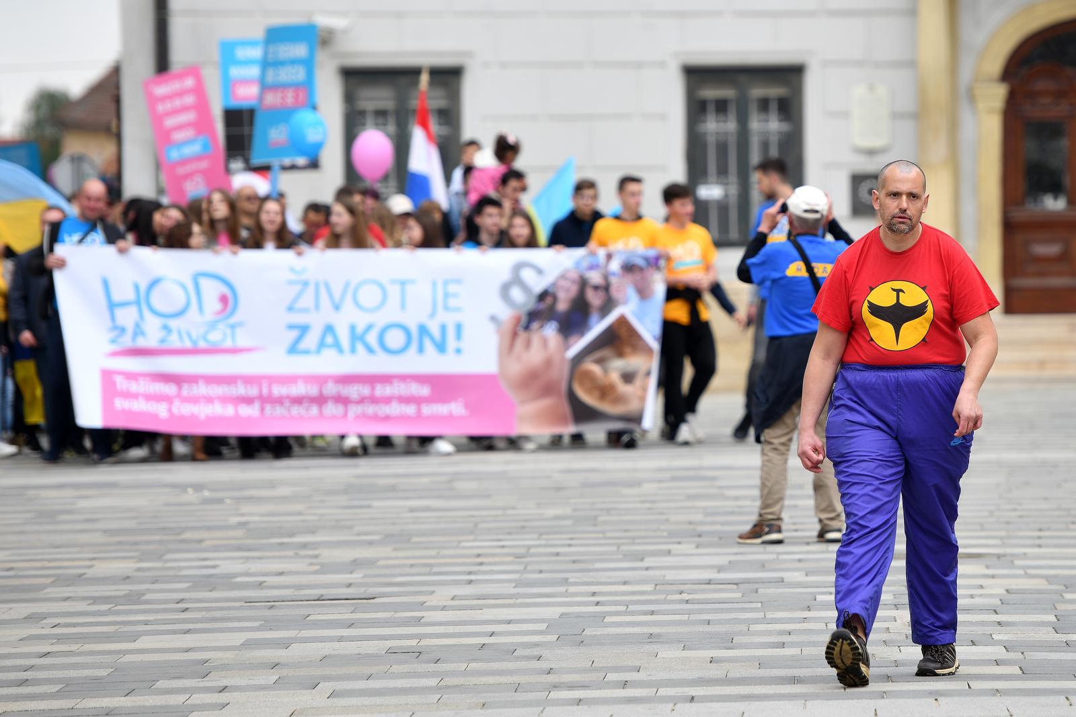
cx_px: 538
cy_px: 358
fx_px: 5379
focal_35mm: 180
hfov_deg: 11.4
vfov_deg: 7.6
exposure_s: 1/250
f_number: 5
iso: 64
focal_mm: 180
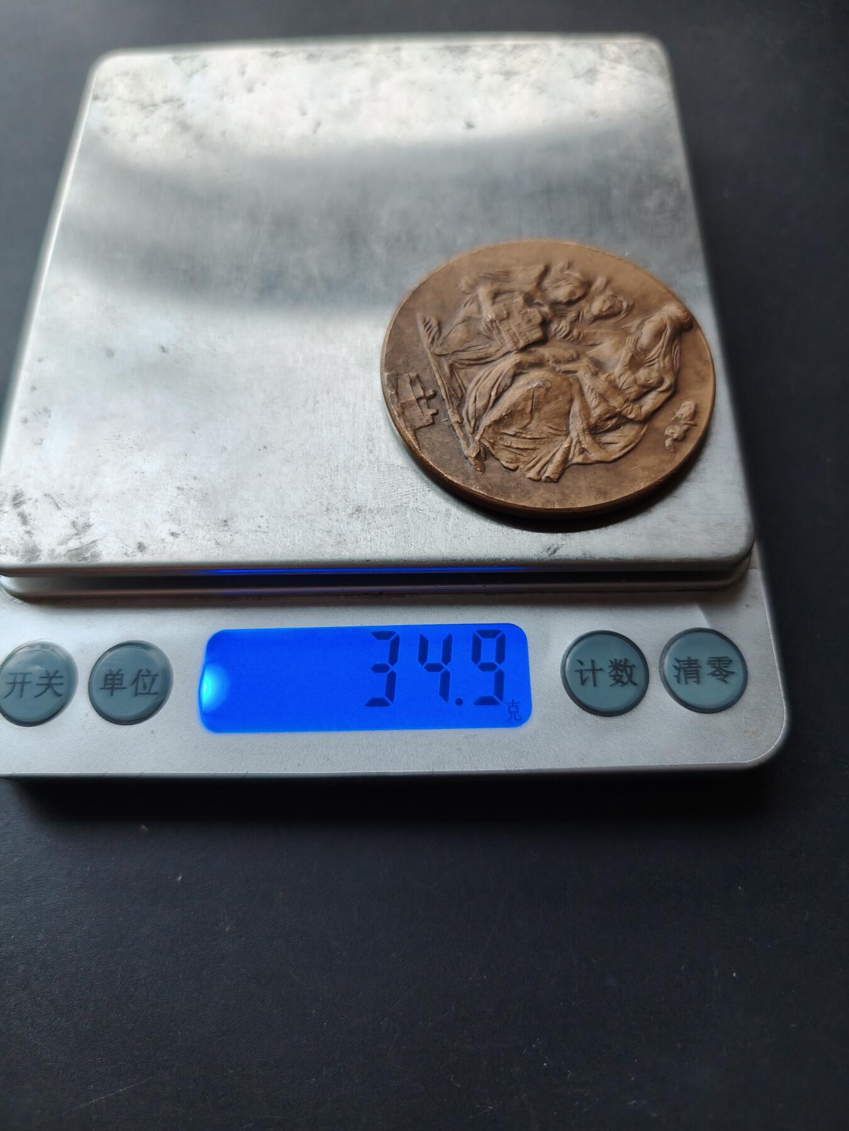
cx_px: 424
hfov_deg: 58.9
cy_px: 566
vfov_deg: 73.9
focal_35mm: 23
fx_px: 752
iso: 640
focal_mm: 6.06
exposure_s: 1/100
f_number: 1.6
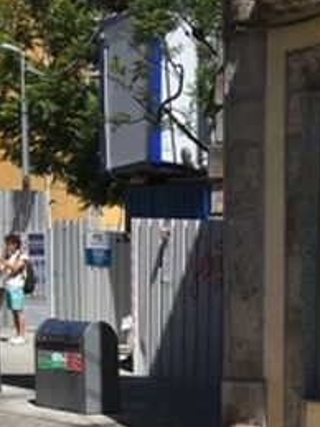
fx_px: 1197
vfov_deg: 17.4
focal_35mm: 97
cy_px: 707
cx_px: 455
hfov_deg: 14.4
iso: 25
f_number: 2.2
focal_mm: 4.15
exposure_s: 1/2079
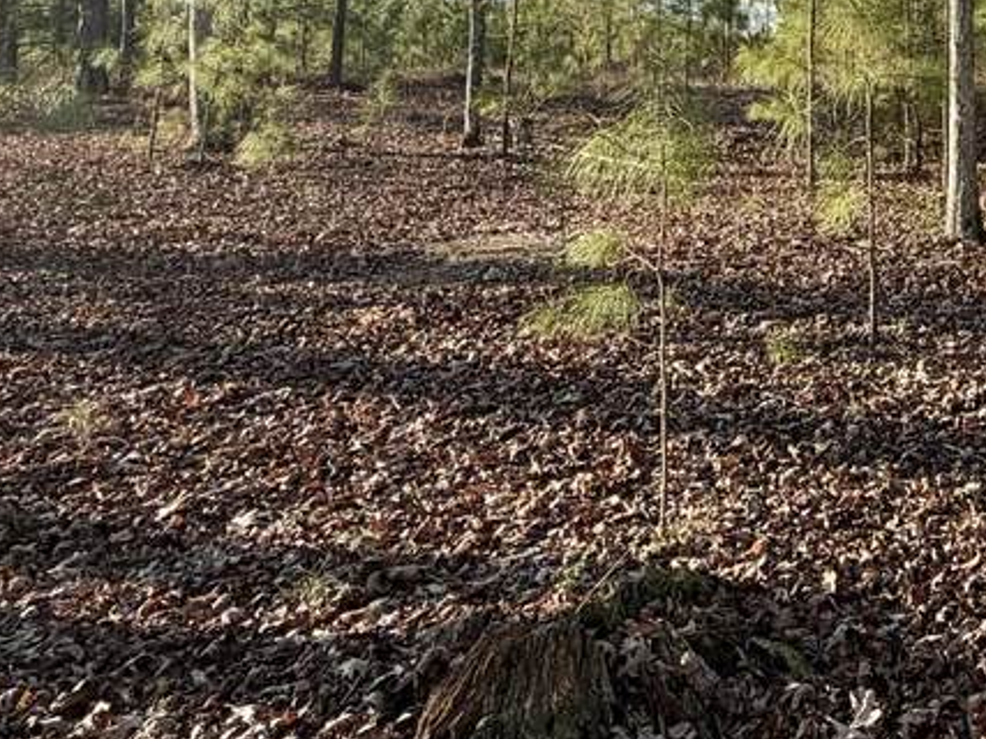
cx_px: 1145
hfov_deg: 36.2
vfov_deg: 33.1
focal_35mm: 42
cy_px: 122
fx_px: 1196
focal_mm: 2.22
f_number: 2.2
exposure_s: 1/522
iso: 40
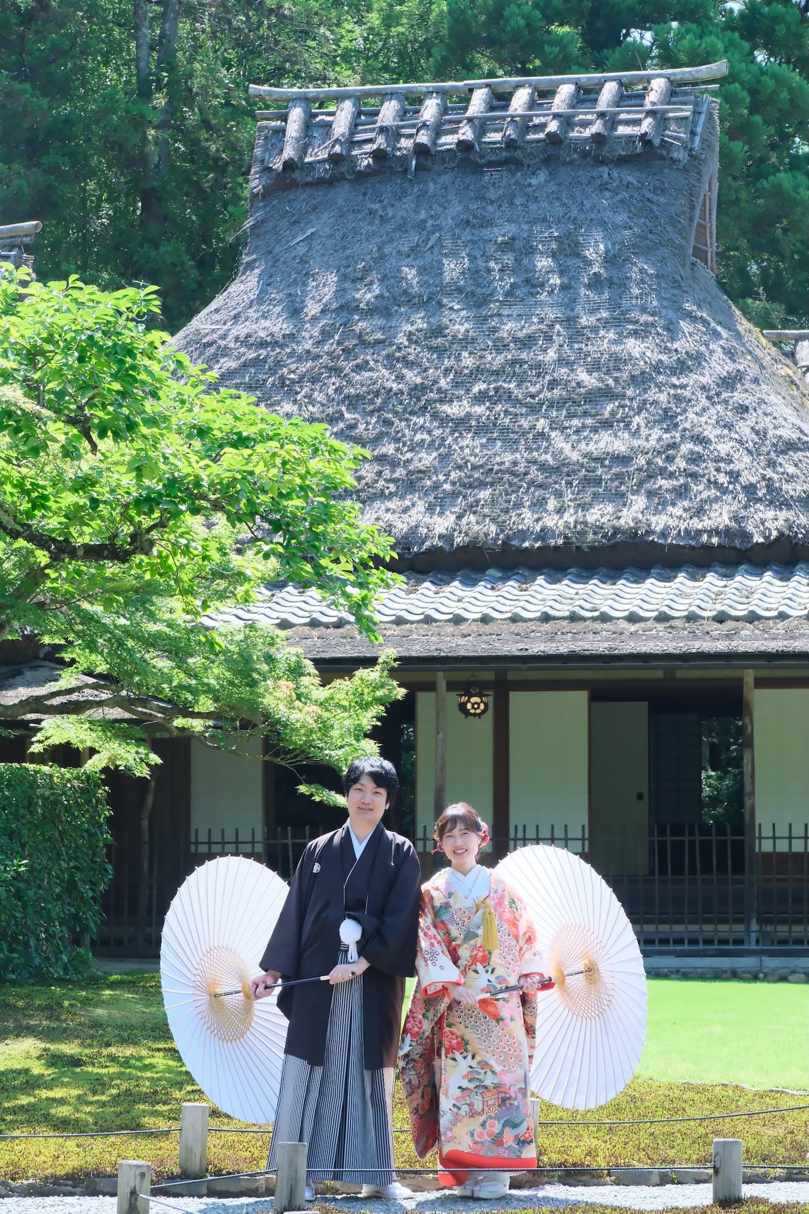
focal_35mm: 105
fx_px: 3540
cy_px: 607
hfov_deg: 13.0
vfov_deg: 19.5
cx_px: 404
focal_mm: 70
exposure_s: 1/250
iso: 800
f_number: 7.1
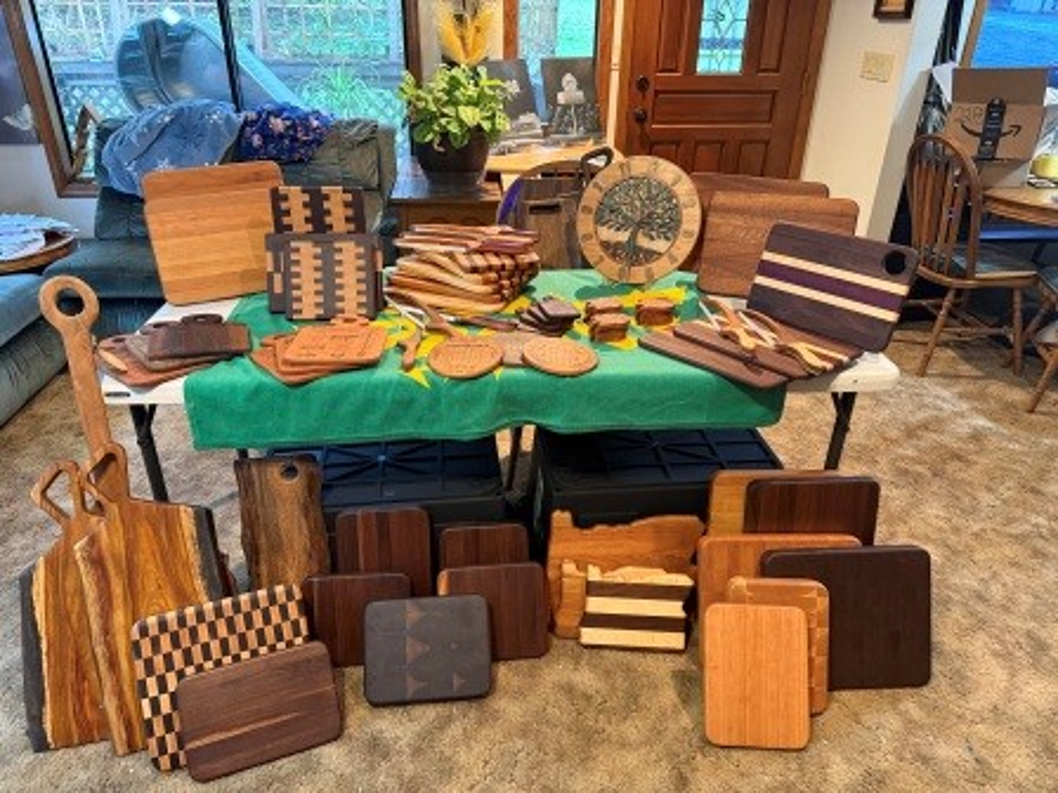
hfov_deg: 71.6
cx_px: 529
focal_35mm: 24
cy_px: 396
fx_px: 734
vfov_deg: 56.8
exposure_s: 1/60
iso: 640
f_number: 1.78
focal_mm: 6.76
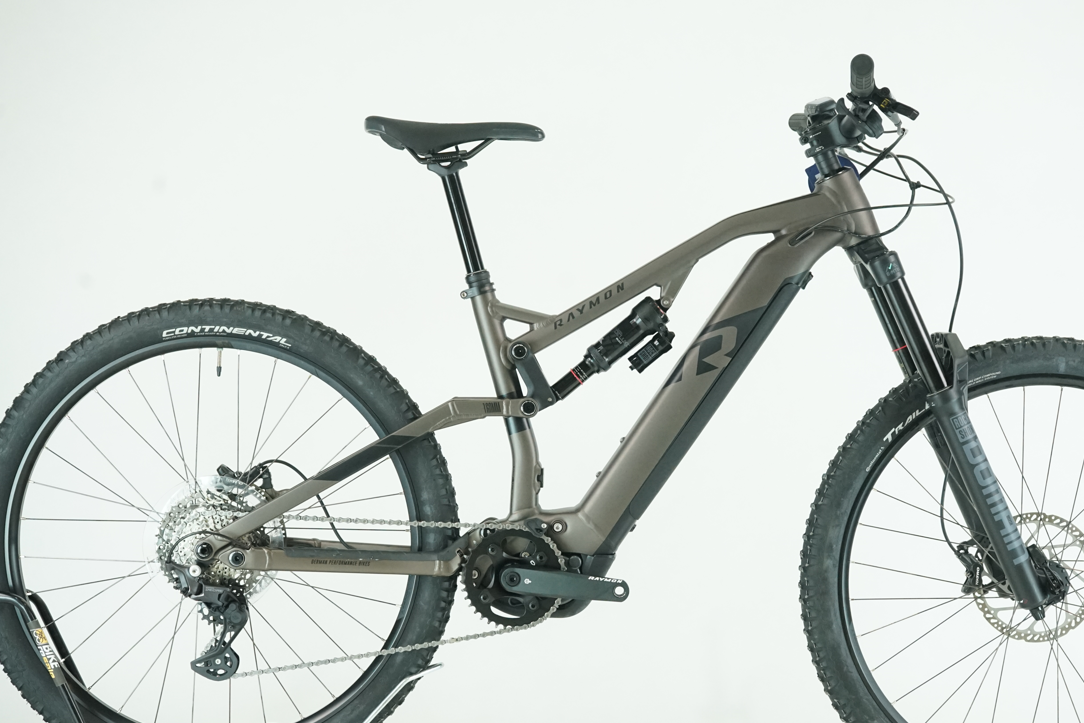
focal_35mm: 71
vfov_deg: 19.2
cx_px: 624
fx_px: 2138
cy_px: 392
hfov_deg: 28.4
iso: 3200
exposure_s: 1/200
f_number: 7.1
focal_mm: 58
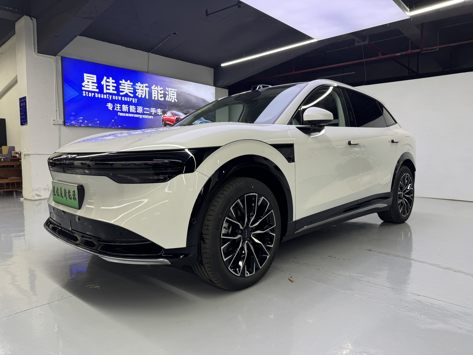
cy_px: 178
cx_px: 236
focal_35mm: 24
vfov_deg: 56.8
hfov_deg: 71.6
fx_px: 328
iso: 50
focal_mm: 6.76
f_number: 1.78
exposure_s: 1/100
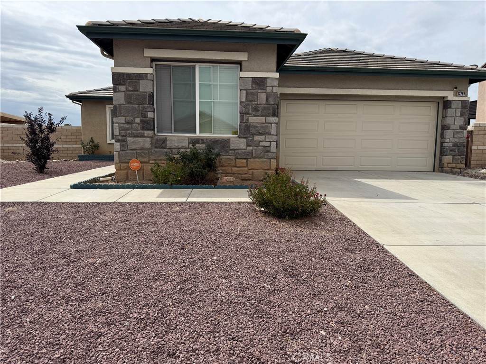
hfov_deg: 71.6
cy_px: 182
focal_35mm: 24
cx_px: 243
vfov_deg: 56.8
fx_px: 337
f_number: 1.78
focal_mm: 6.76
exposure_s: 1/6711
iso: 80
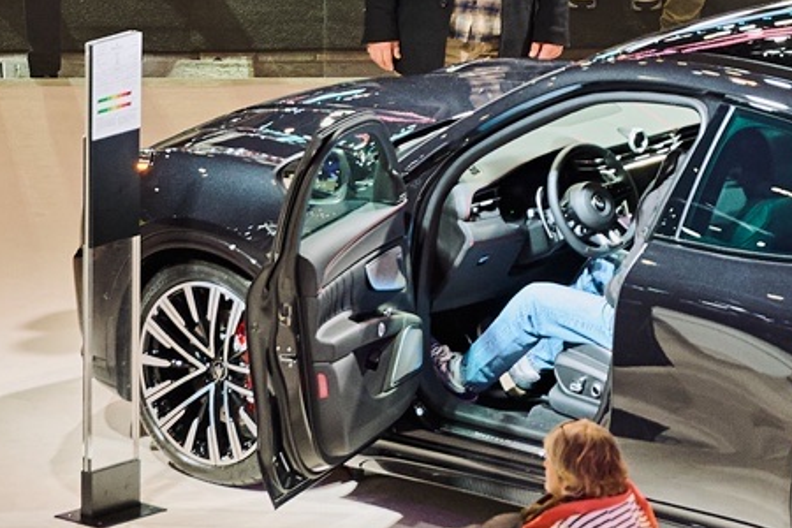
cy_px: -478
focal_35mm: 842
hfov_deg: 2.4
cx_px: 1033
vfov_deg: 1.6
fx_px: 18523
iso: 800
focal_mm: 185
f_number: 4.5
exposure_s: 1/100
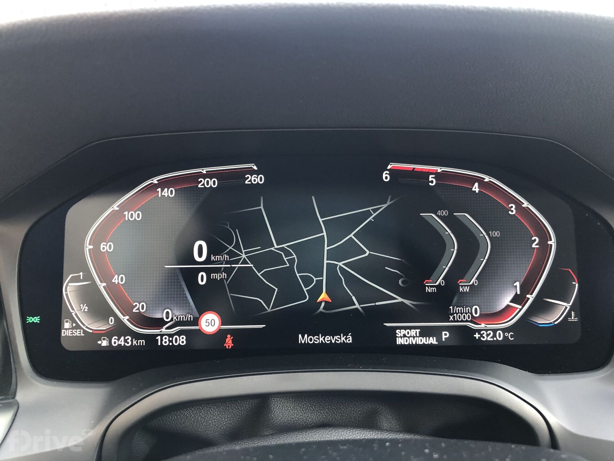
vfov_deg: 49.7
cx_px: 307
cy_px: 230
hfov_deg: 63.4
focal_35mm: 28
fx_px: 497
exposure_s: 1/16
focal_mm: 4
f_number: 1.8
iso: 50
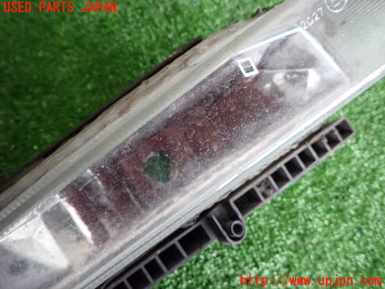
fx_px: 278
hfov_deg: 69.4
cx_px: 192
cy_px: 144
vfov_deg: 54.9
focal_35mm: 25
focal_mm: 4.5
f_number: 2
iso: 1250
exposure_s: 1/125
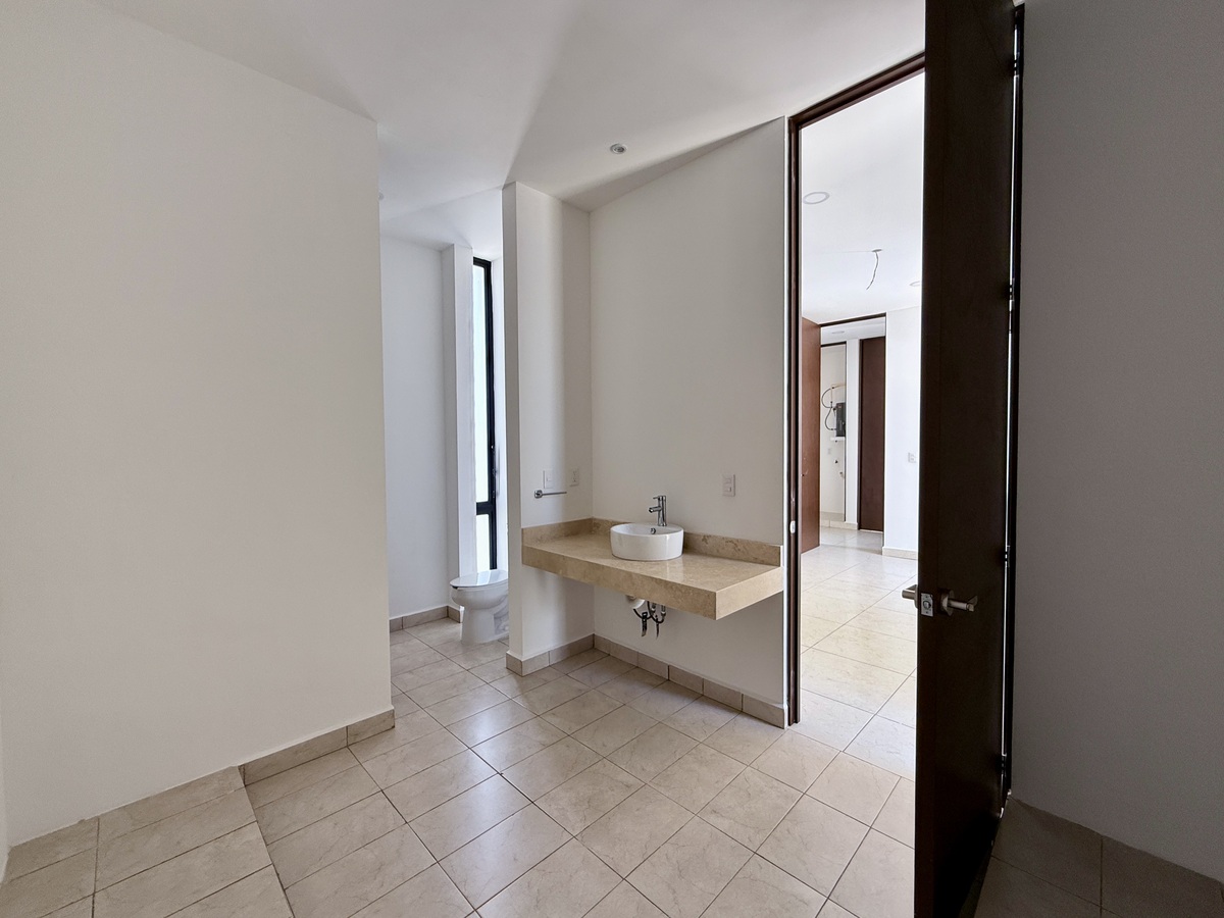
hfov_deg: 102.1
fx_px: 495
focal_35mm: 14
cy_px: 459
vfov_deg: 85.7
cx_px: 612
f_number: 2.2
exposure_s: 1/99
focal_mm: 2.22
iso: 64
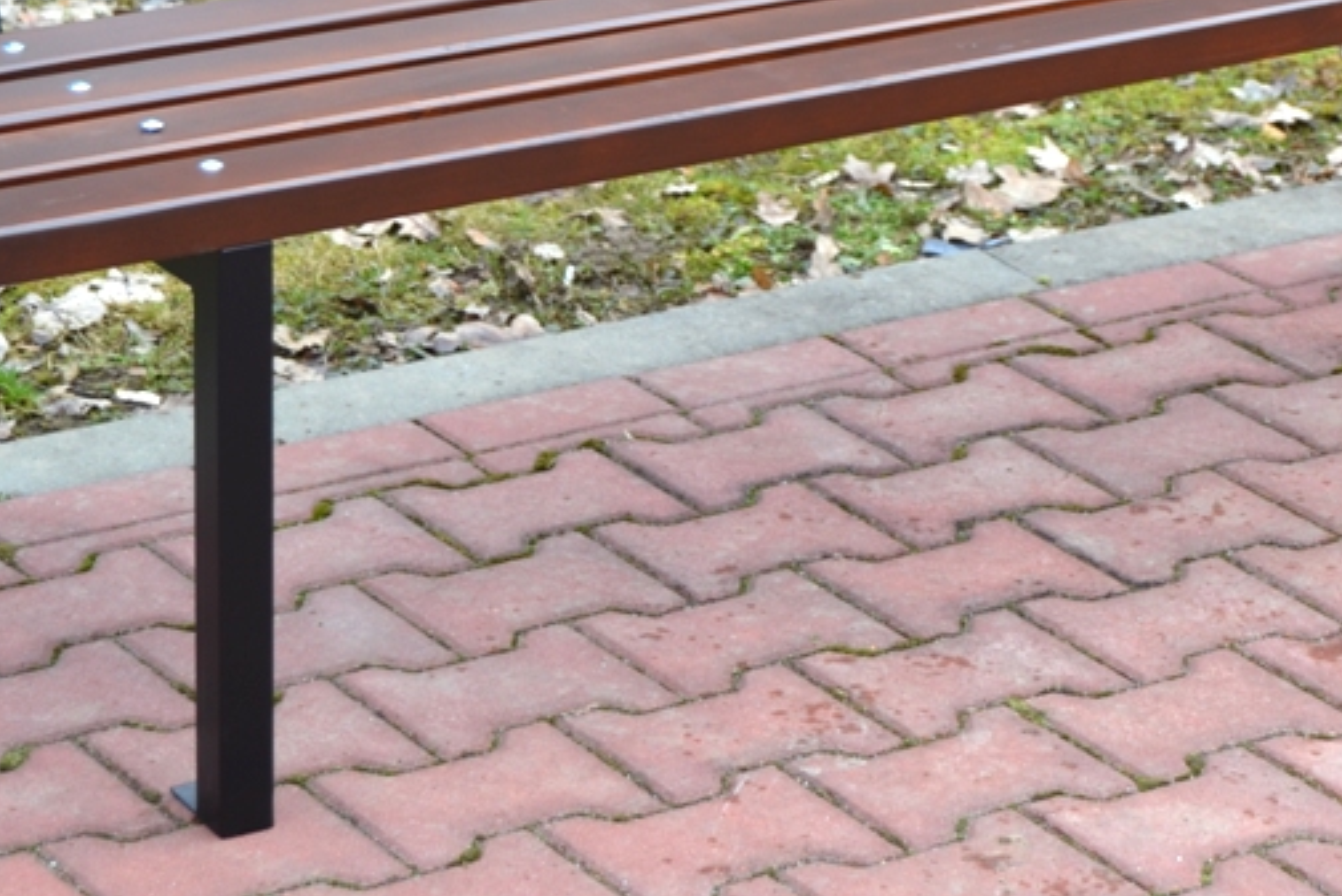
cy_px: 25
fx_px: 5220
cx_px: 850
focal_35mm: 140
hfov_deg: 14.6
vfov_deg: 9.7
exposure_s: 1/125
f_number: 5.6
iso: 100
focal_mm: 46
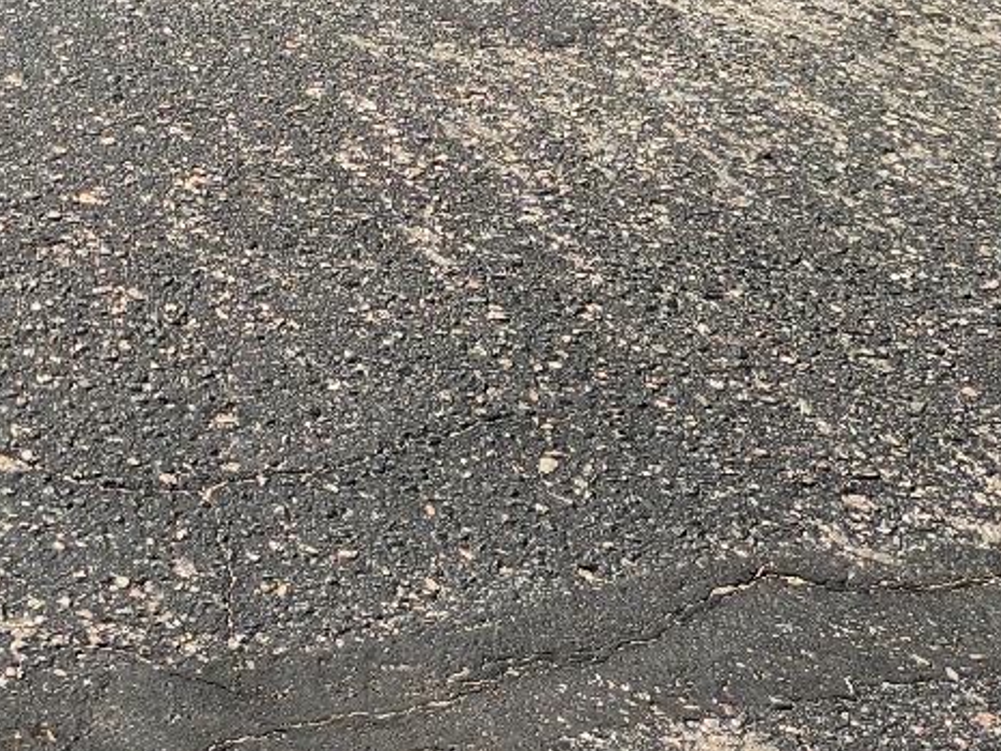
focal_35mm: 95
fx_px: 2748
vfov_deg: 13.3
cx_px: -392
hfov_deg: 18.8
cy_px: -766
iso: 20
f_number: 1.8
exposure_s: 1/1414
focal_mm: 5.4
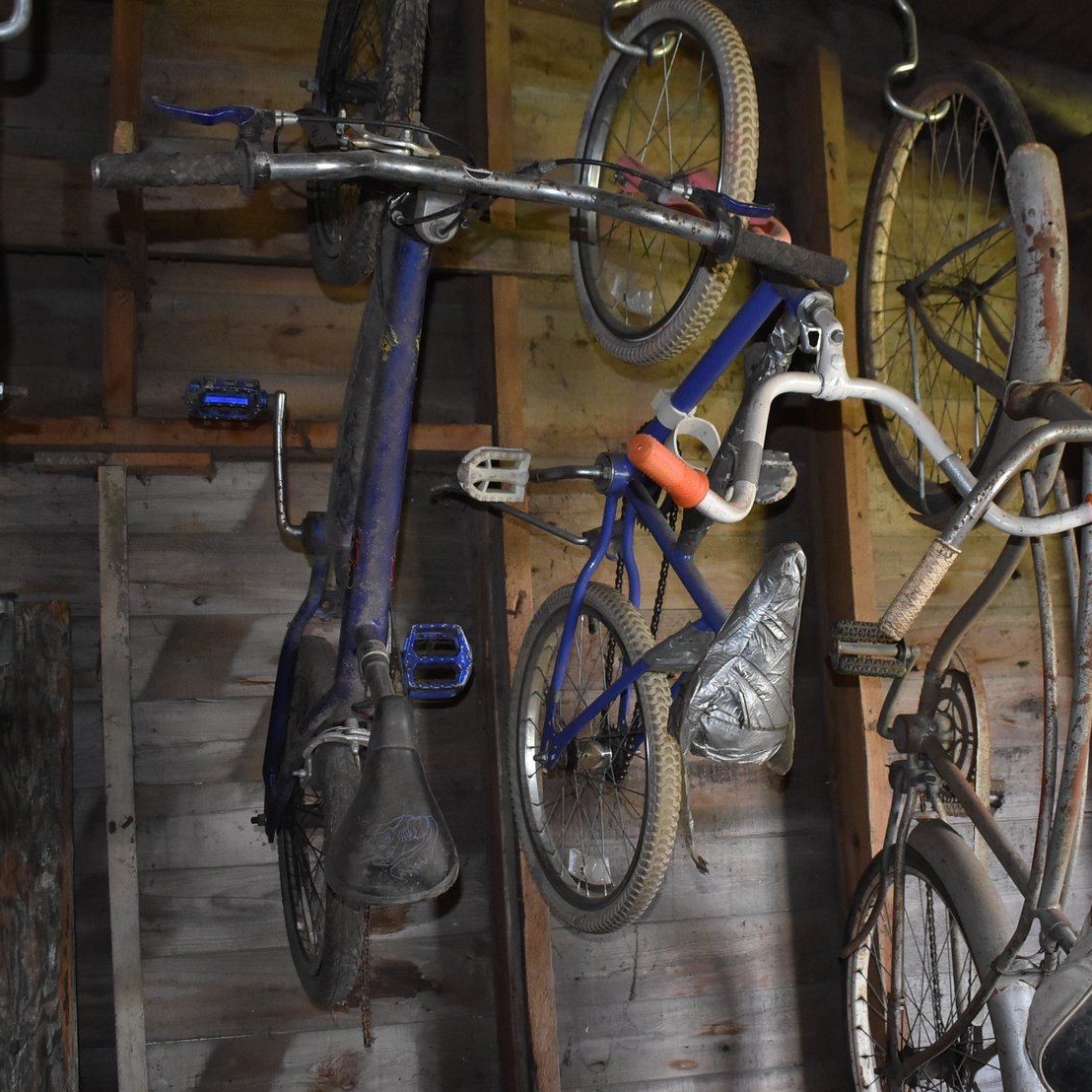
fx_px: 1535
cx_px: 658
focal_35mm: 43
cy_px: 536
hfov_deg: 39.0
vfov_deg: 39.2
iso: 2000
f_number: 3.8
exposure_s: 1/60
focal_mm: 22
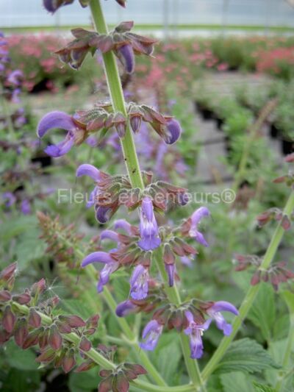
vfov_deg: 47.9
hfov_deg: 36.8
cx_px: 147
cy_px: 196
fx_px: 441
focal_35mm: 39
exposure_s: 1/21.1
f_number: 2.8
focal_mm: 8
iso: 100
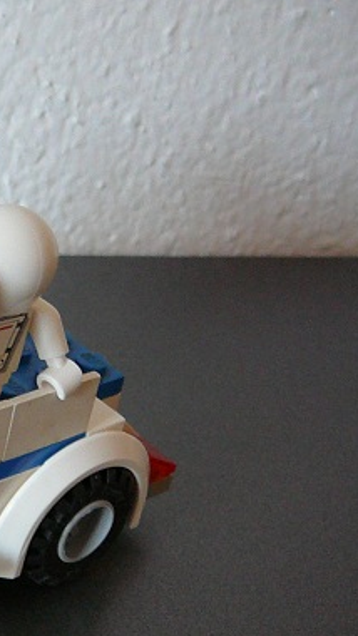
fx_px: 1298
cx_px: -276
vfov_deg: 27.3
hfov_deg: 14.0
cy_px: 427
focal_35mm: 77
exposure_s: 1/20
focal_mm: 5.2
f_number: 2.8
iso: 200
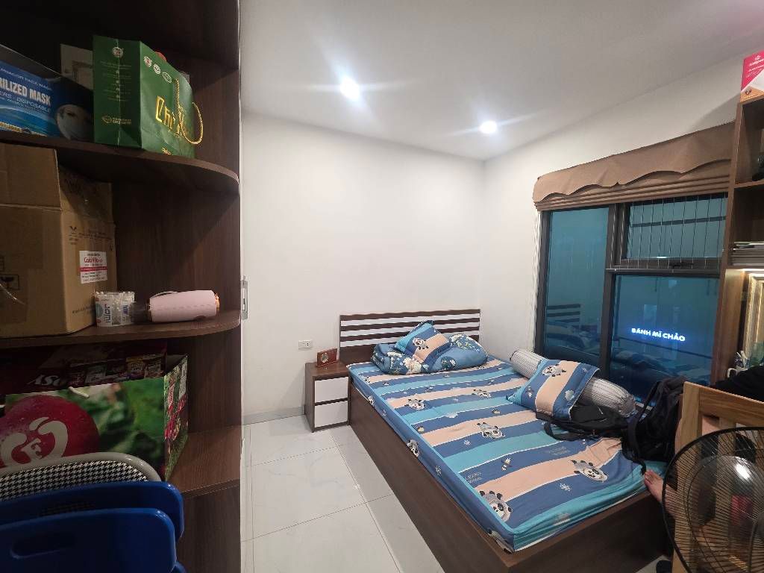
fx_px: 287
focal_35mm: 13
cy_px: 286
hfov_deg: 106.2
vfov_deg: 89.9
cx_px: 382
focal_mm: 2.2
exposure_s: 1/101
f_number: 1.9
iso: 250
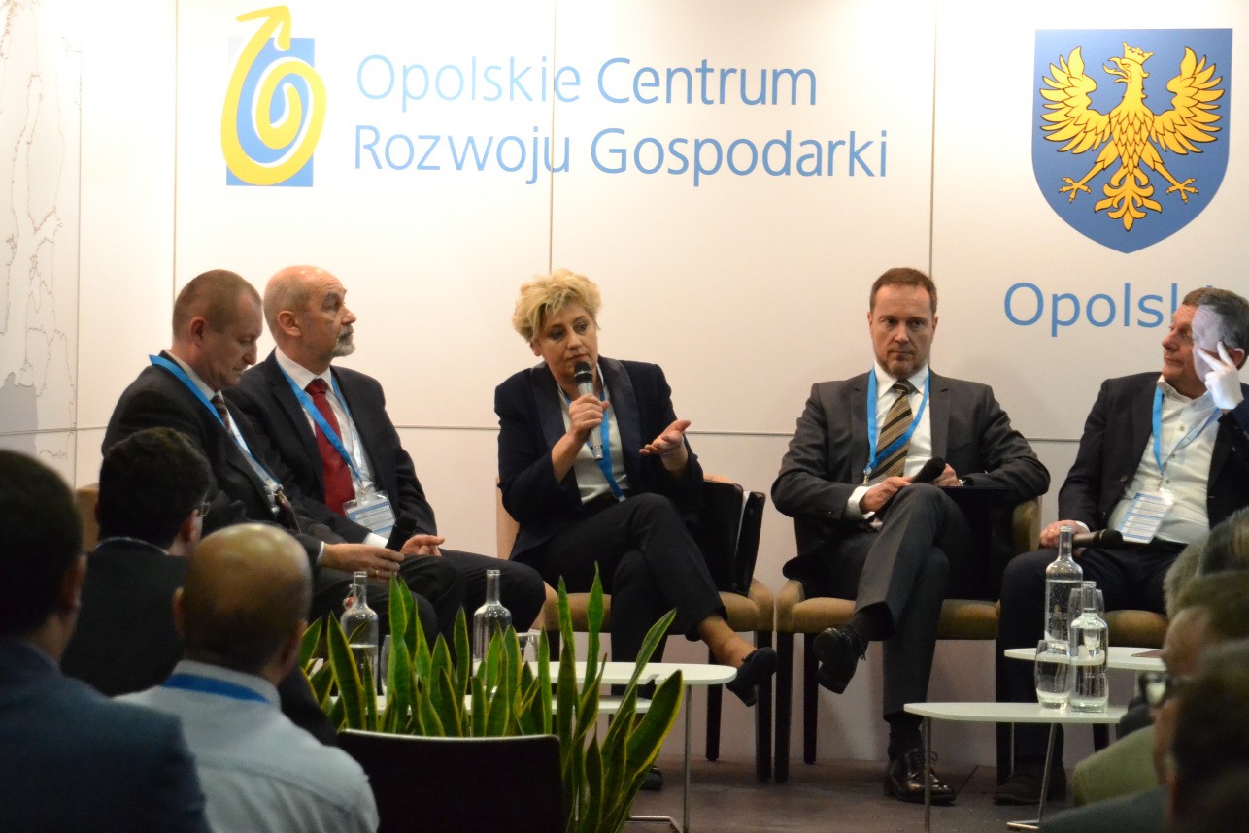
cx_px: 662
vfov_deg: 8.1
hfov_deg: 12.1
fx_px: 5899
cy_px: 317
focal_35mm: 170
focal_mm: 90
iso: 3200
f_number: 5.3
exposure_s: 1/125
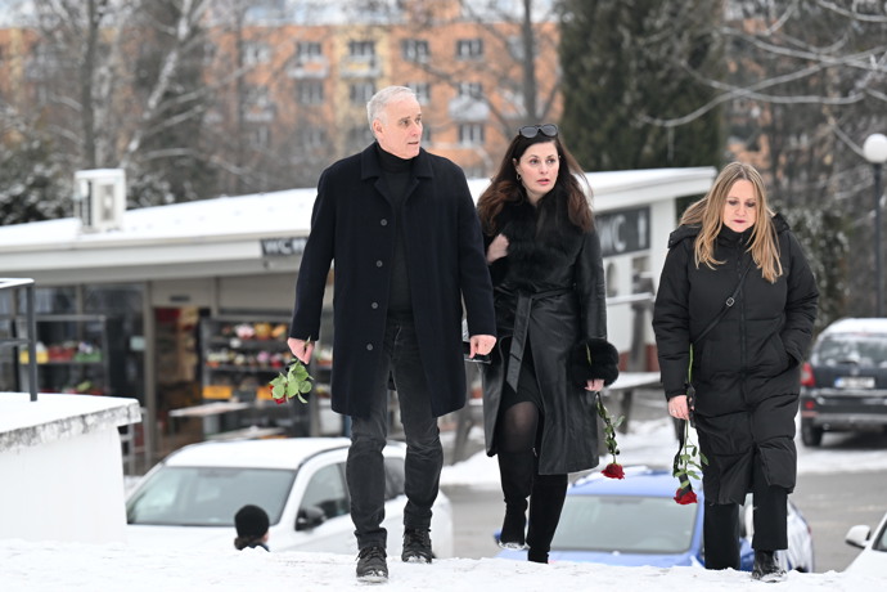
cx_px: 444
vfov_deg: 8.3
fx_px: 4065
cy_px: 296
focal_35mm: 165
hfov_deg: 12.5
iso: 1600
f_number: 5
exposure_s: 1/320
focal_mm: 165
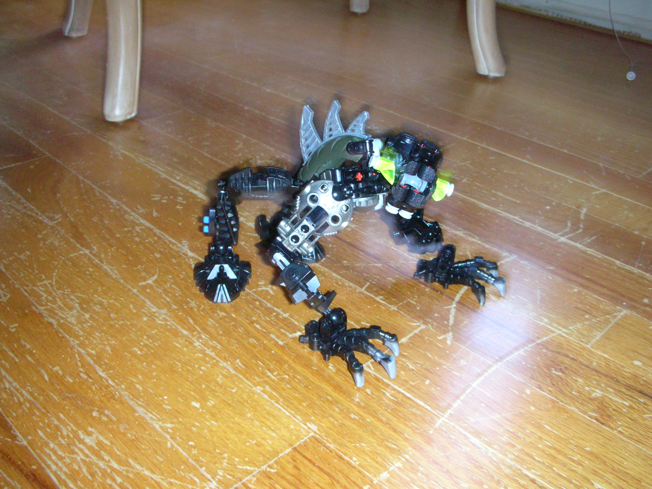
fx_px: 659
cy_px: 244
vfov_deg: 40.7
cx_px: 326
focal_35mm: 35
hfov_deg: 52.6
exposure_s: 2
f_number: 3
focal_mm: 5.8
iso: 200
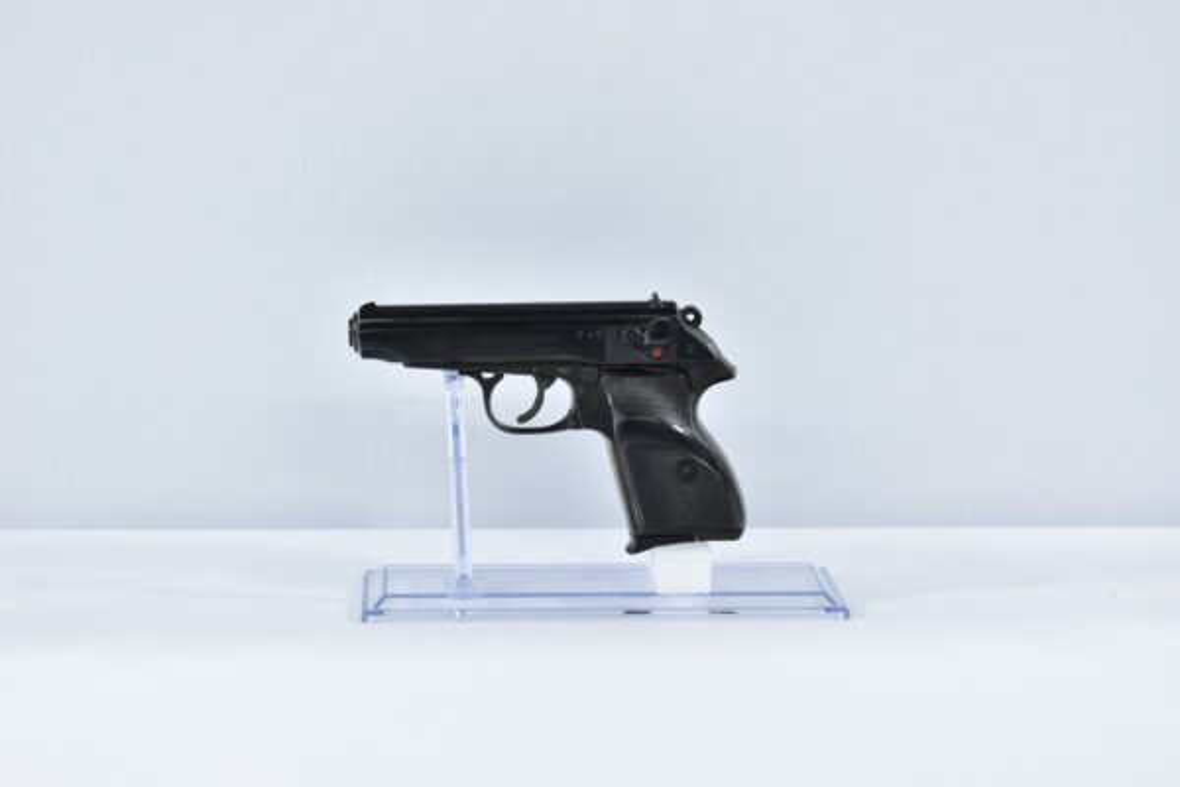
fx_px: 2458
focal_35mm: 75
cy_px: 394
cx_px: 590
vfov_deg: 18.2
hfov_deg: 27.0
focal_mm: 50
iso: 640
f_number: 5.6
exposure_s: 1/20
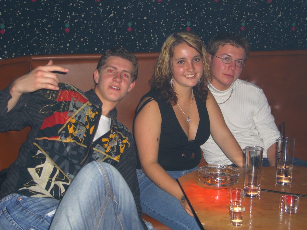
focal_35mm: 57
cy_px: 115
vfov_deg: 25.7
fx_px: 506
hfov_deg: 33.8
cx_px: 154
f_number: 3.6
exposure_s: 1/60
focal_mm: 11.8
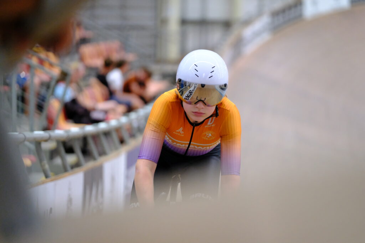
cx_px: 182
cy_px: 122
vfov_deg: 6.5
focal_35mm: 210
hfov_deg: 9.8
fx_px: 2129
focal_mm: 140
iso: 6400
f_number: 2.8
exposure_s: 1/1600
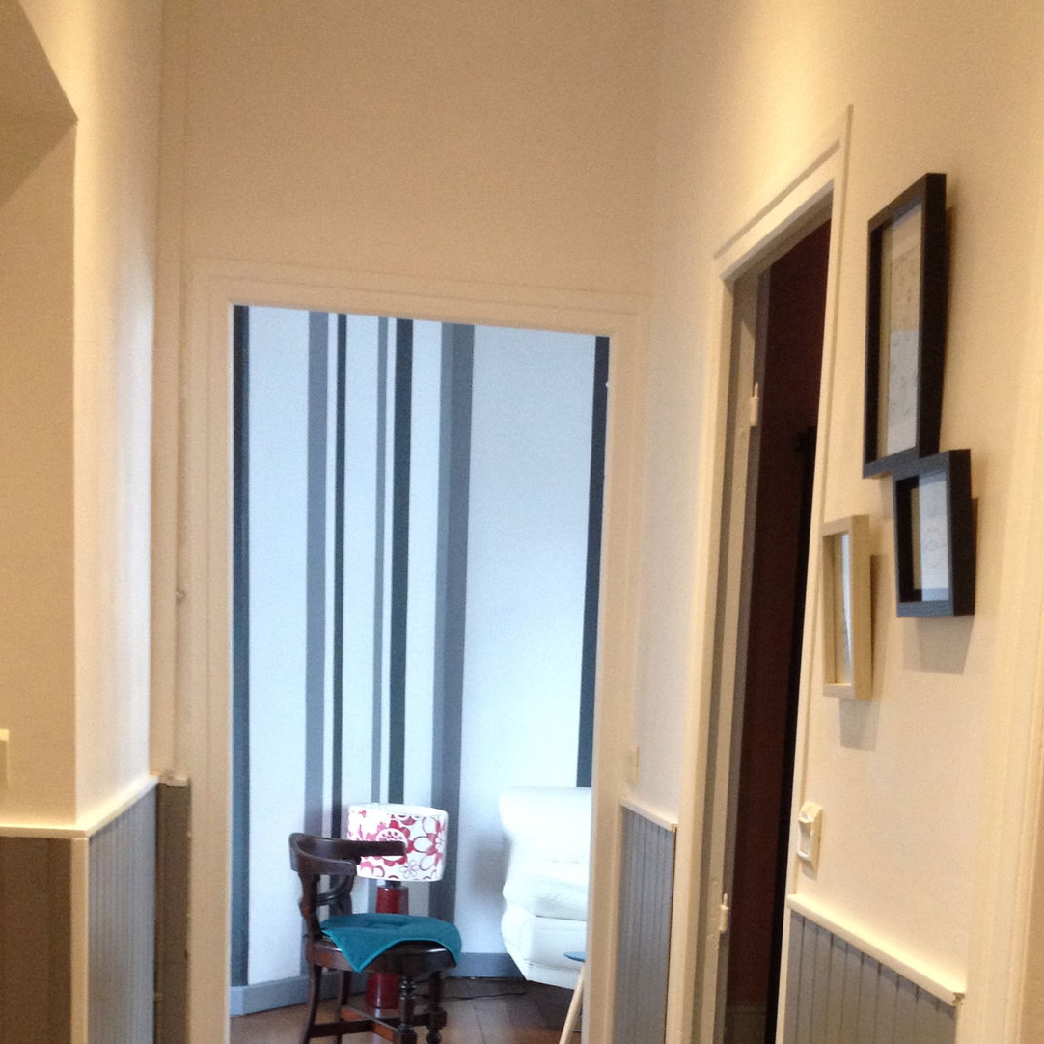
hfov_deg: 28.0
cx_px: 659
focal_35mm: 61
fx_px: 2081
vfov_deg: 27.2
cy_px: 942
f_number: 2.4
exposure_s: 1/20
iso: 160
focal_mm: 4.28
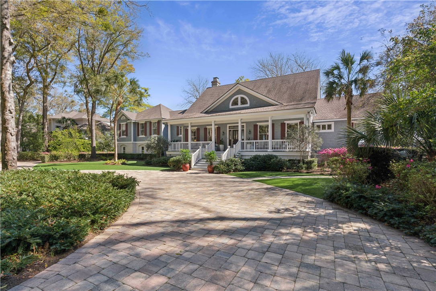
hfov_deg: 93.3
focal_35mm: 17
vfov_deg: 70.4
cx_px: 218
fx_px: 206
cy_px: 146
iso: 250
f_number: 8
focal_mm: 17
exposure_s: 1/250
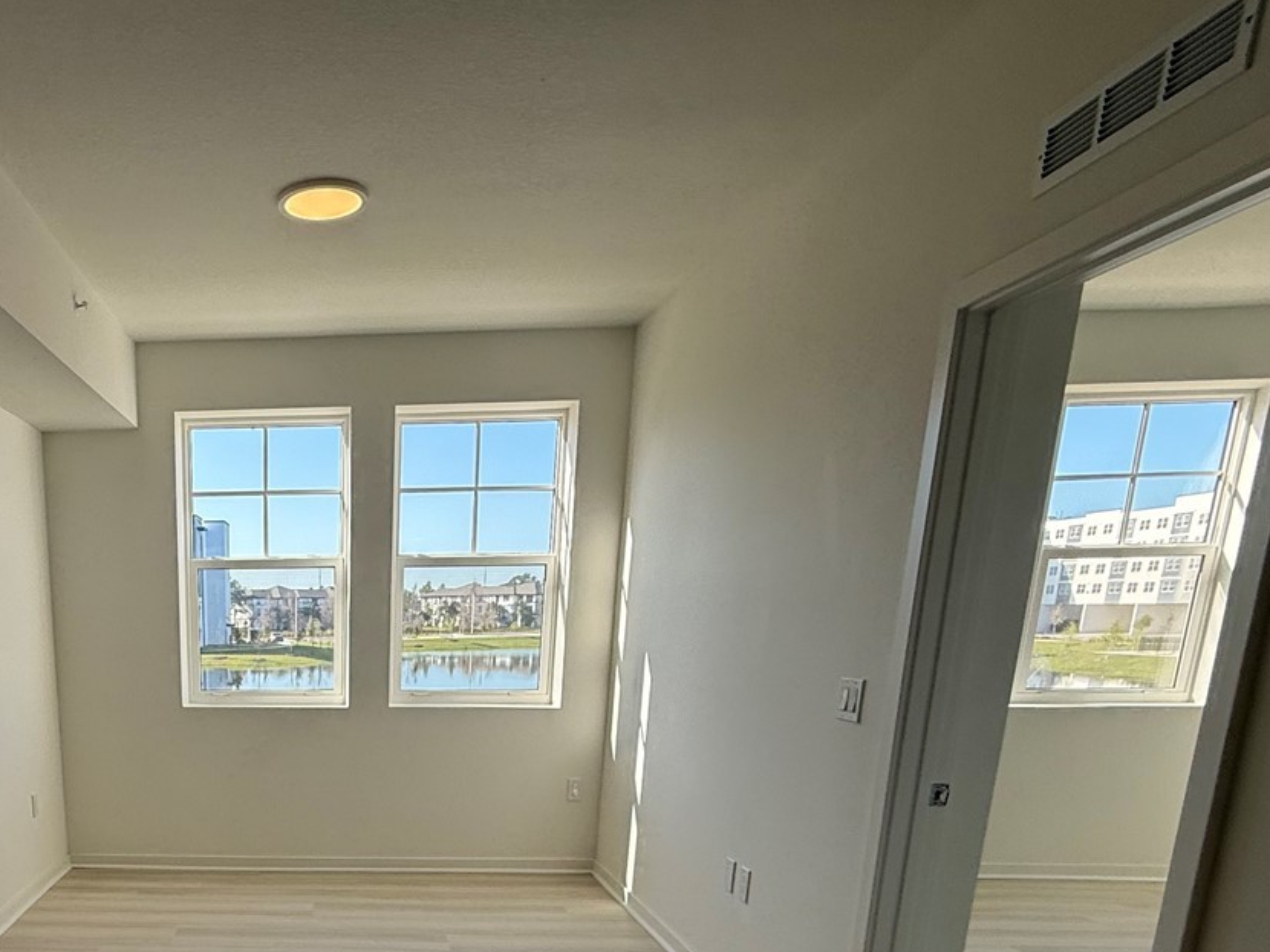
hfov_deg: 60.2
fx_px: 990
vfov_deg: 46.2
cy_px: 862
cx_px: 259
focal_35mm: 27
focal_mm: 2.22
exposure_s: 1/451
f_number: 2.2
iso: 64
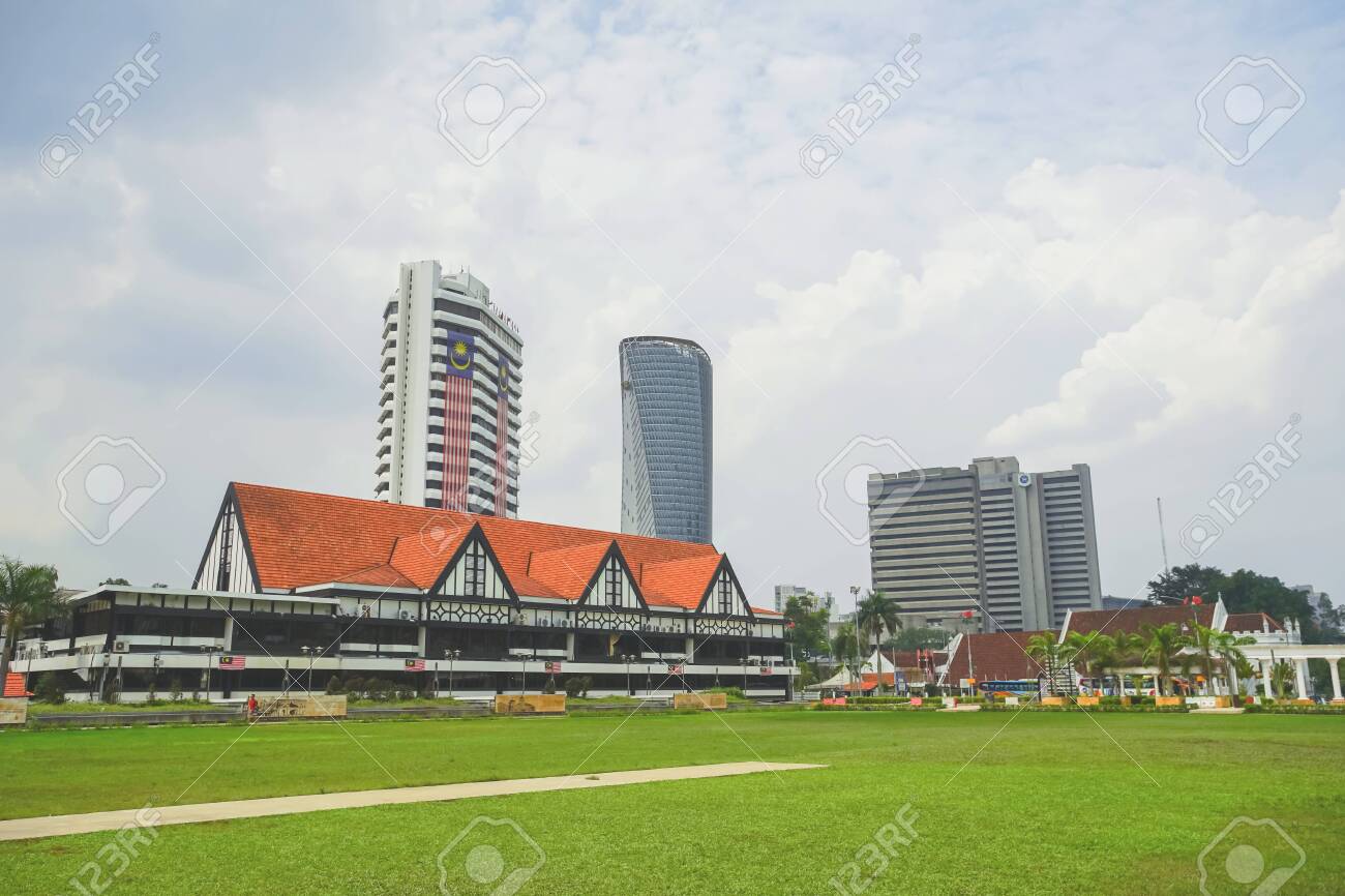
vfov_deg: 44.9
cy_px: 448
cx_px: 672
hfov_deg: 63.7
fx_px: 1083
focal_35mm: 29
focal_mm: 29
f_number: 9.5
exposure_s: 1/750
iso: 100
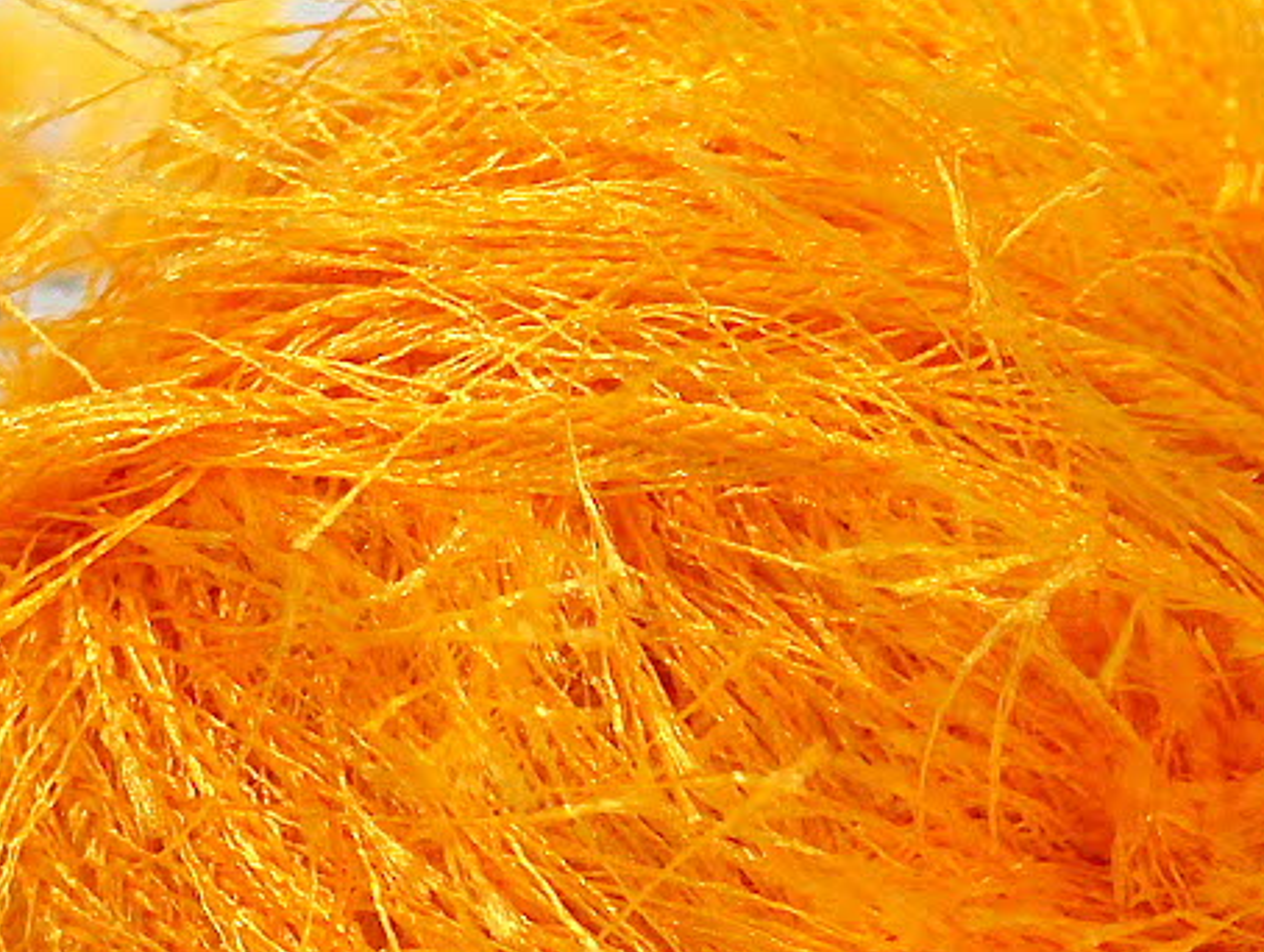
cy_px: 1055
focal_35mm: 240
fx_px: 8777
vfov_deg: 6.2
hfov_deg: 8.2
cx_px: 170
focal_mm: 17.25
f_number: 2.9
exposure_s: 1/35.6
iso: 200
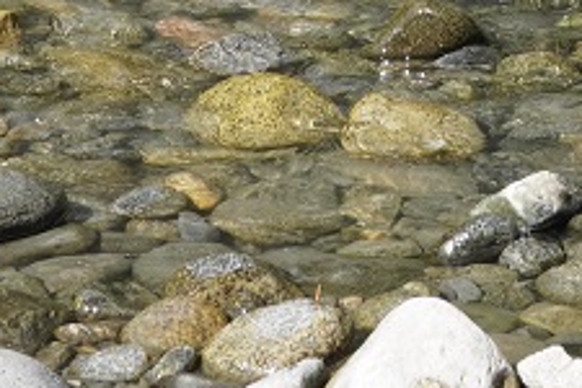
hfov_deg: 11.2
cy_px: -776
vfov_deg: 6.9
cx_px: 667
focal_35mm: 180
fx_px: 2910
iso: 200
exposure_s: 1/160
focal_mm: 18
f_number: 10
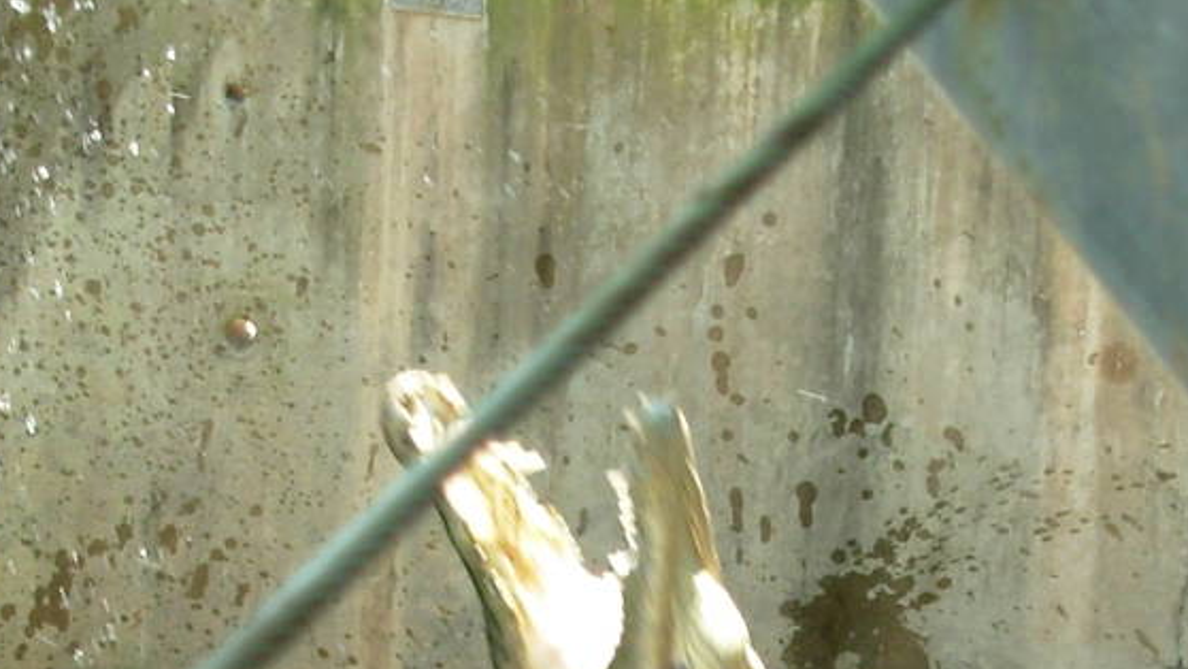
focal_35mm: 200
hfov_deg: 10.8
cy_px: 865
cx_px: 686
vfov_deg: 6.0
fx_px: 6301
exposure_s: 1/114
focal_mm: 10.5
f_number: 3.4
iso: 50
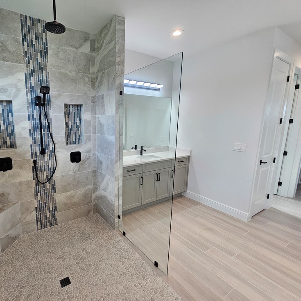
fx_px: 157
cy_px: 149
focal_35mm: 16
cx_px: 111
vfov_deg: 87.4
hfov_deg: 85.5
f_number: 2.2
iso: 80
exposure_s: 1/60
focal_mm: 2.2
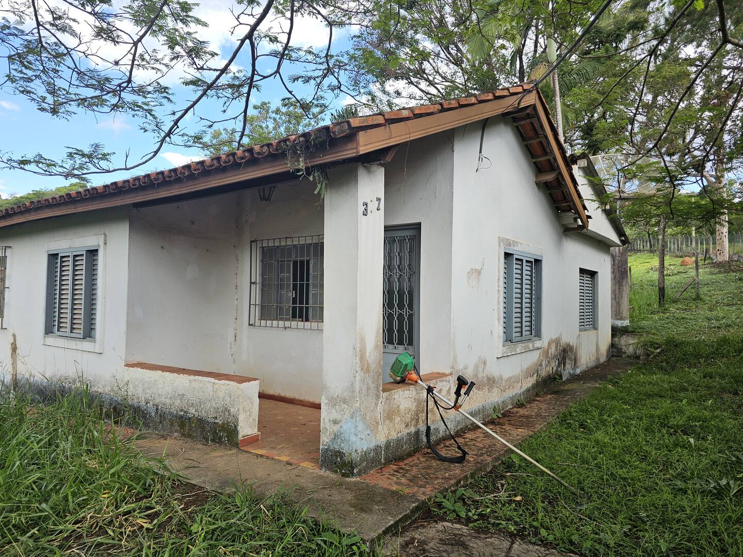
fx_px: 494
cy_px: 278
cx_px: 372
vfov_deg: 58.9
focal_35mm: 23
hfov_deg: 73.9
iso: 10
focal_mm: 6.3
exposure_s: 1/180
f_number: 1.7
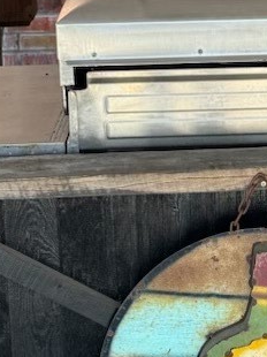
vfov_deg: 15.4
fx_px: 1277
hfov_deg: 11.8
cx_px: 253
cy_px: -46
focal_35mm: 124
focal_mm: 6.76
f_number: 1.78
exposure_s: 1/467
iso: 80
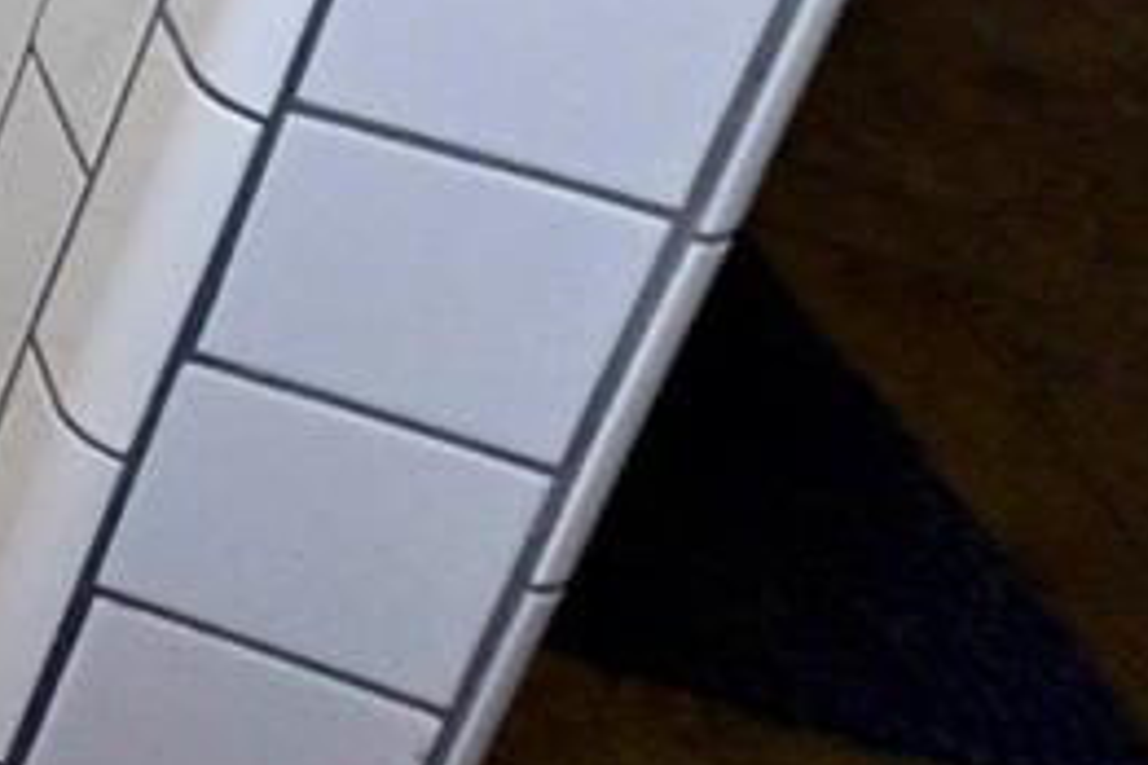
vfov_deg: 11.4
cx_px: -2336
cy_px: -1262
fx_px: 2934
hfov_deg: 11.4
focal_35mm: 92
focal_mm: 15
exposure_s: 1/200
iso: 3200
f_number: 8
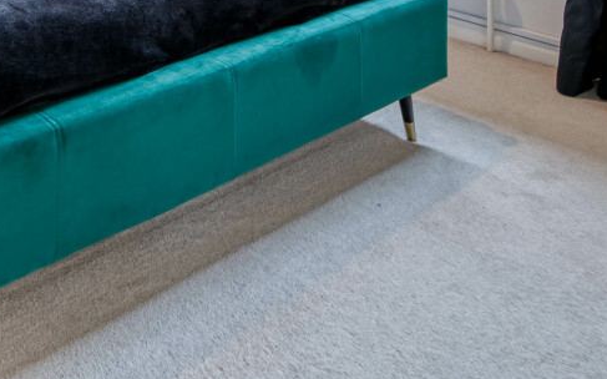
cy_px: -239
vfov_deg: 22.1
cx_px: 1
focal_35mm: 44
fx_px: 728
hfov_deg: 39.9
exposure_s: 1/30
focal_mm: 14
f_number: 8
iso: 400
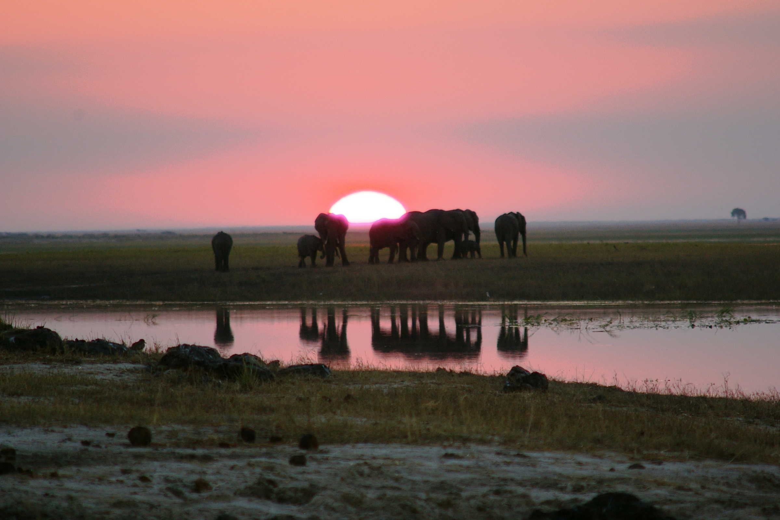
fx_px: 9749
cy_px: 260
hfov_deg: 4.6
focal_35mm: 450
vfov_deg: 3.1
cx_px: 390
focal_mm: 300
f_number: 5.6
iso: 400
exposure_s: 1/125
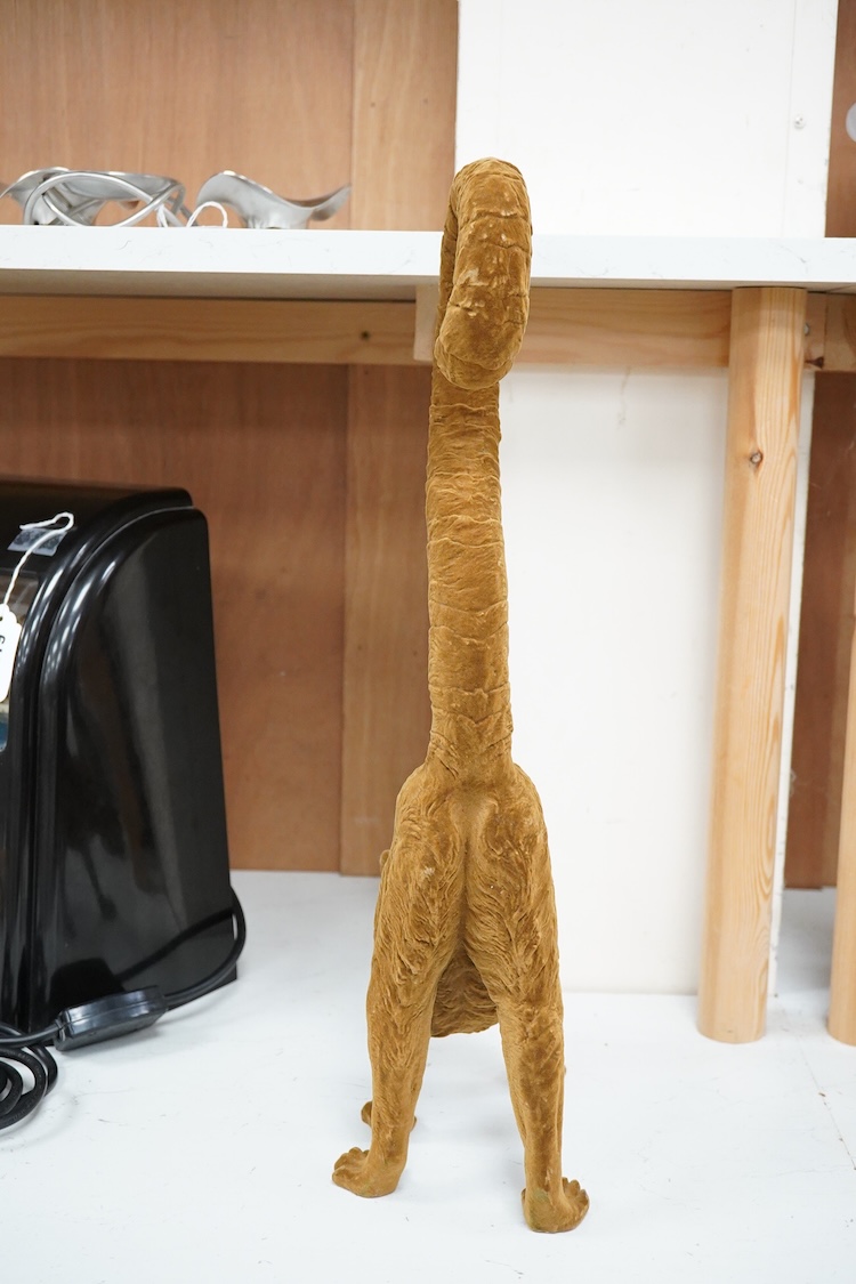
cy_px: 642
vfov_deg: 43.6
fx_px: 1605
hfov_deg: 29.9
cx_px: 428
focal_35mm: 45
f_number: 7.1
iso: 3200
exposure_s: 1/200
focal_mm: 30
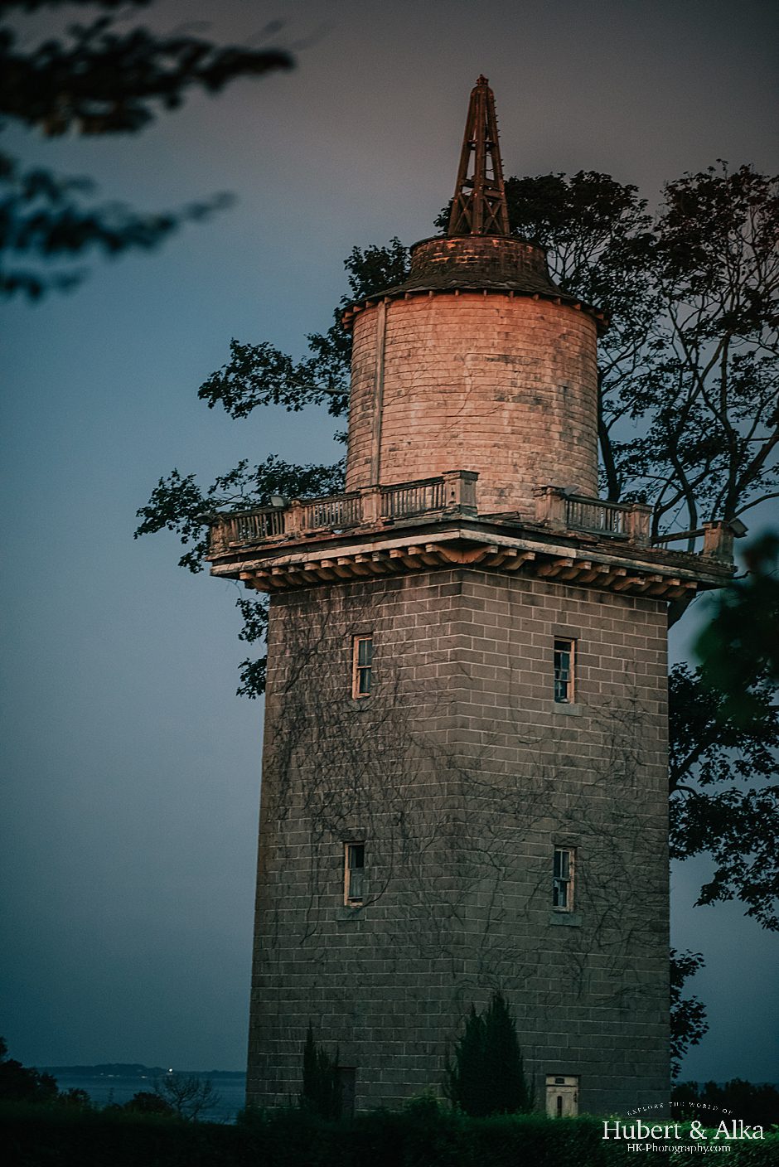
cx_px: 390
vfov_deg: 19.4
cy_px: 584
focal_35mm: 105
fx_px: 3405
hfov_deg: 13.1
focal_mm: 105
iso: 1600
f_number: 1.4
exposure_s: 1/30
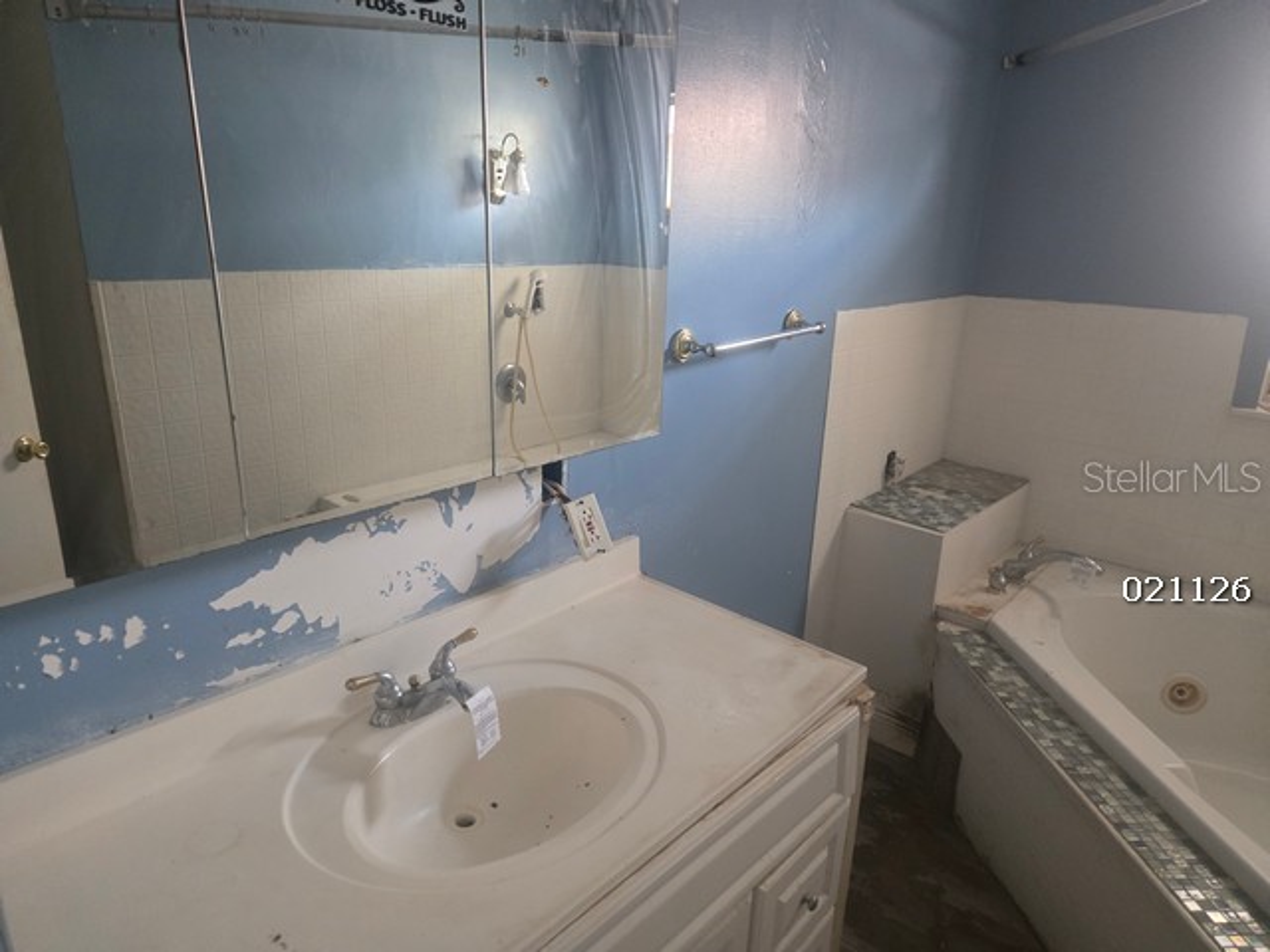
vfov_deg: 58.9
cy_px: 476
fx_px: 844
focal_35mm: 23
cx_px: 635
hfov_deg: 73.9
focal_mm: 5.4
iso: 640
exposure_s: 1/60
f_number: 1.8
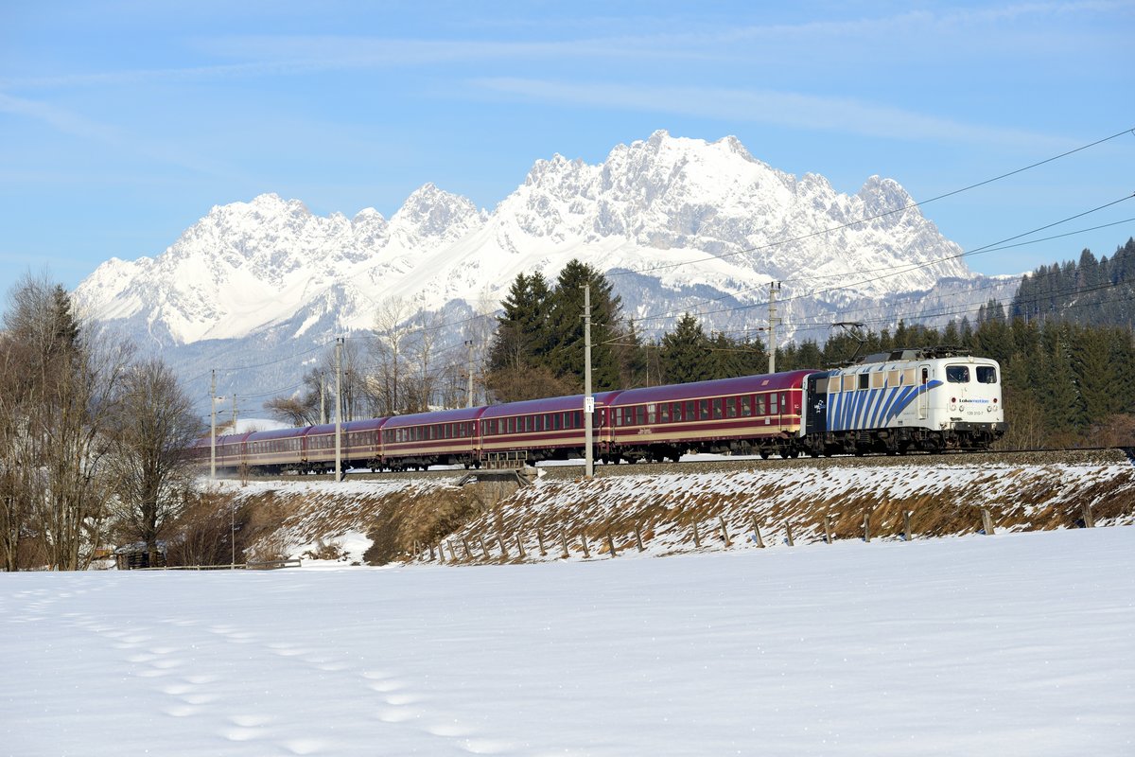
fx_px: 2837
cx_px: 568
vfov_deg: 15.2
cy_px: 378
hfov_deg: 22.6
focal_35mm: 90
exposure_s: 1/1600
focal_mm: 90
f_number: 6.3
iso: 200
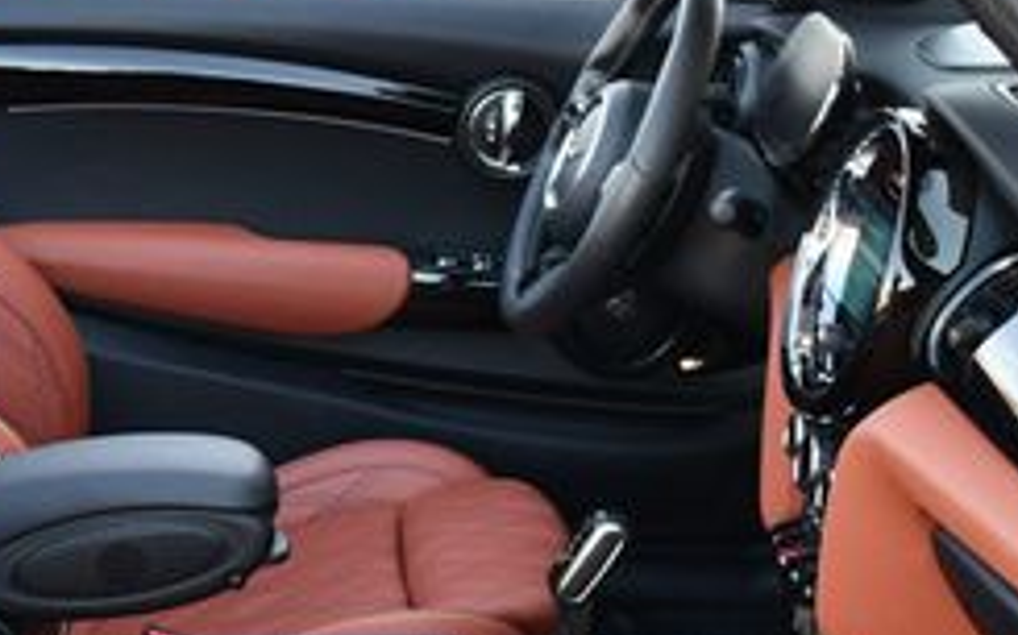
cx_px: 141
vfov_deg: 13.5
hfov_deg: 21.3
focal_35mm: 96
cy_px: 556
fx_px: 2663
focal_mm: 18
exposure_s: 1/250
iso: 450
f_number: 3.5
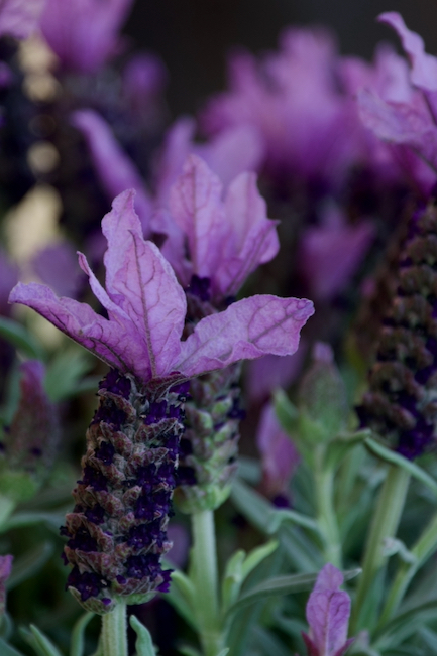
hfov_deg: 2.3
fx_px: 10759
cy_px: 396
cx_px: 132
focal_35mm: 590
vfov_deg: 3.5
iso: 220
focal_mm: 300
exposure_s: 1/320
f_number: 5.6
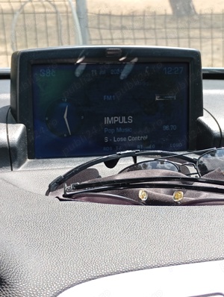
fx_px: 568
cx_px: 112
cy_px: 148
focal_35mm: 66
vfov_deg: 29.3
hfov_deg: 22.3
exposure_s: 1/115
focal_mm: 4.27
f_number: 1.8
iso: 103
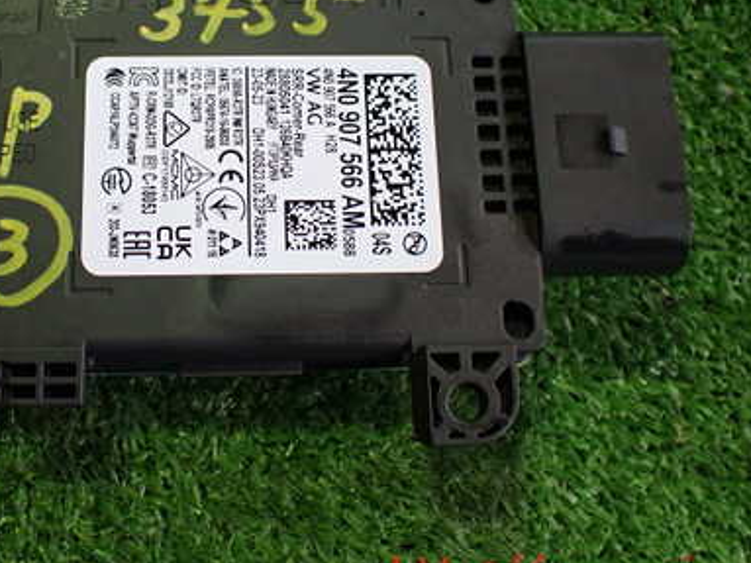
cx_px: 247
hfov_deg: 39.9
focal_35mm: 47
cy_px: 159
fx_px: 1019
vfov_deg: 30.5
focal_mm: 5.4
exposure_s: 1/125
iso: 640
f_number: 2.3
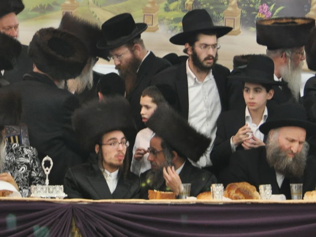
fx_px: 3149
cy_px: 47
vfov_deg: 4.3
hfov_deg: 5.7
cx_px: 93
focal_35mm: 345
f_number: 5.6
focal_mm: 110
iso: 1000
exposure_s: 1/60
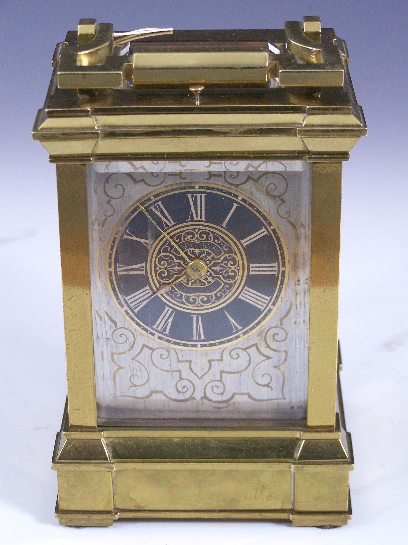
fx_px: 1650
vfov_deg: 18.7
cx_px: 204
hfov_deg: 14.1
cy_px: 272
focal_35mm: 105
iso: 140
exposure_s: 1/45
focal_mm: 17.5
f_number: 3.2
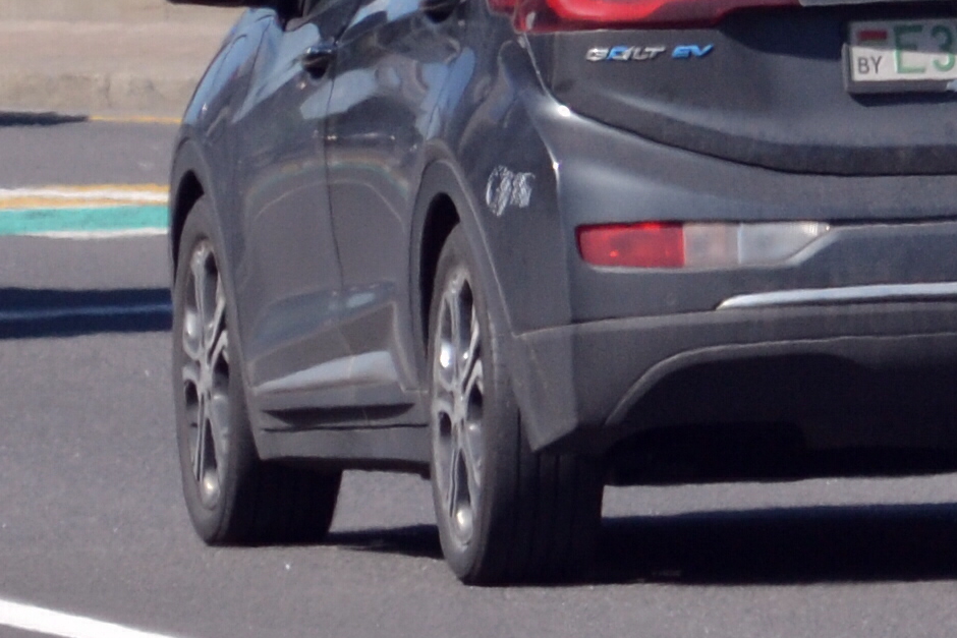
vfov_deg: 1.9
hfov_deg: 2.8
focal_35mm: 735
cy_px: 5
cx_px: 823
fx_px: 19540
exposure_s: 1/1250
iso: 400
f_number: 5.6
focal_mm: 240
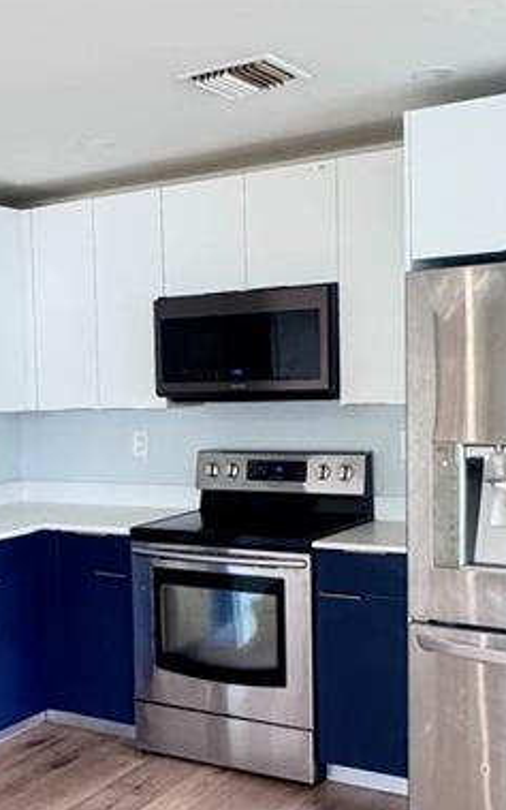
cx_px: 85
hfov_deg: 26.8
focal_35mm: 47
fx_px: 1037
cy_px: 453
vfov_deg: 42.6
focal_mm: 2.22
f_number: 2.2
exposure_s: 1/60
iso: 250
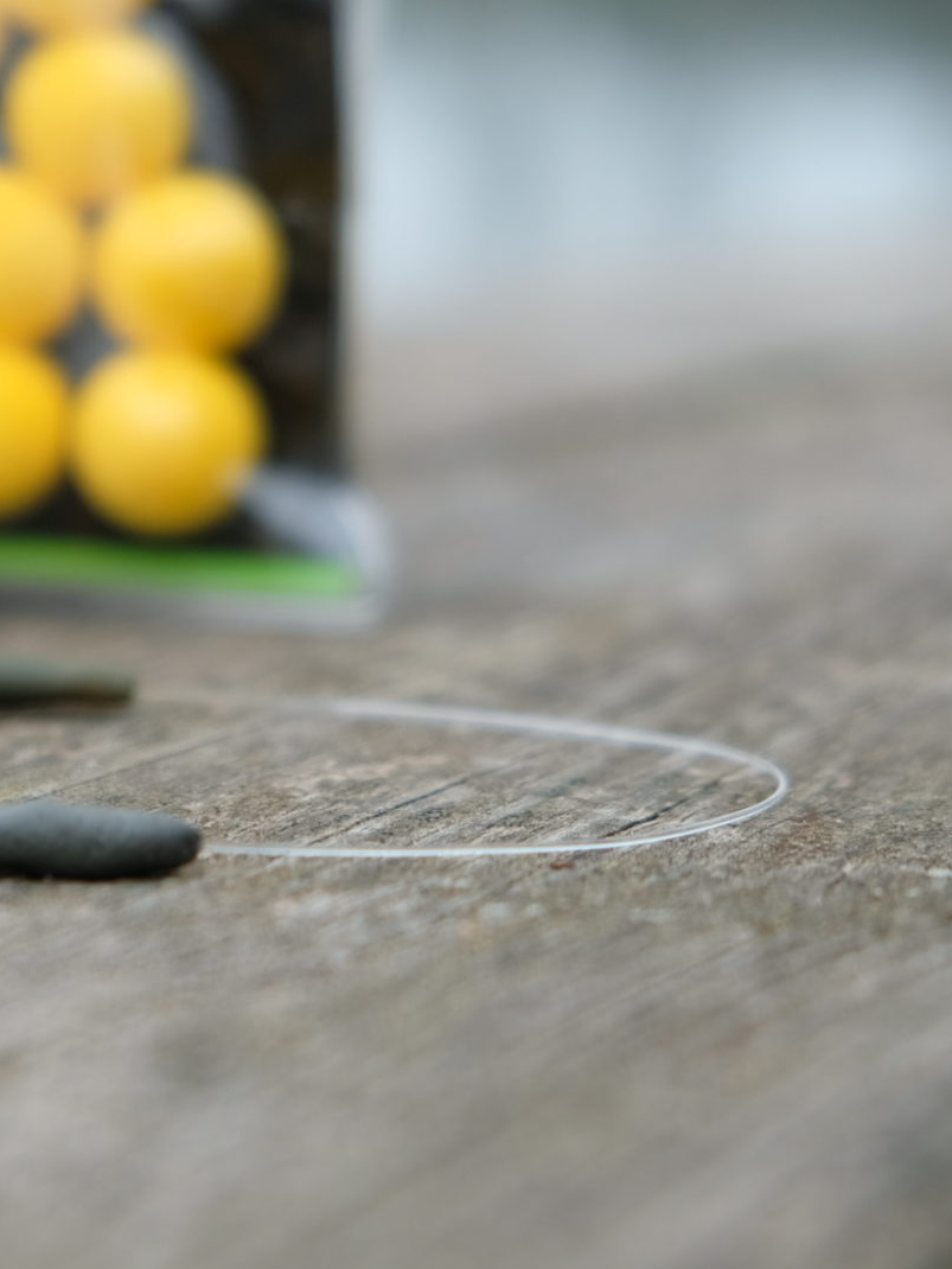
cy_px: 444
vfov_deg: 18.2
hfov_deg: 13.1
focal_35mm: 108
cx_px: -371
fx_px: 3959
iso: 200
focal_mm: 31.5
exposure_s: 1/400
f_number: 3.6
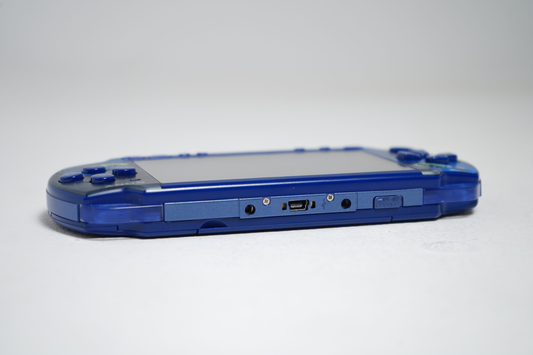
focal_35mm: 68
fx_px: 1007
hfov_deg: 29.7
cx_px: 266
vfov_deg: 20.0
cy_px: 178
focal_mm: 68
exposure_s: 1/5
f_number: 5.6
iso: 64
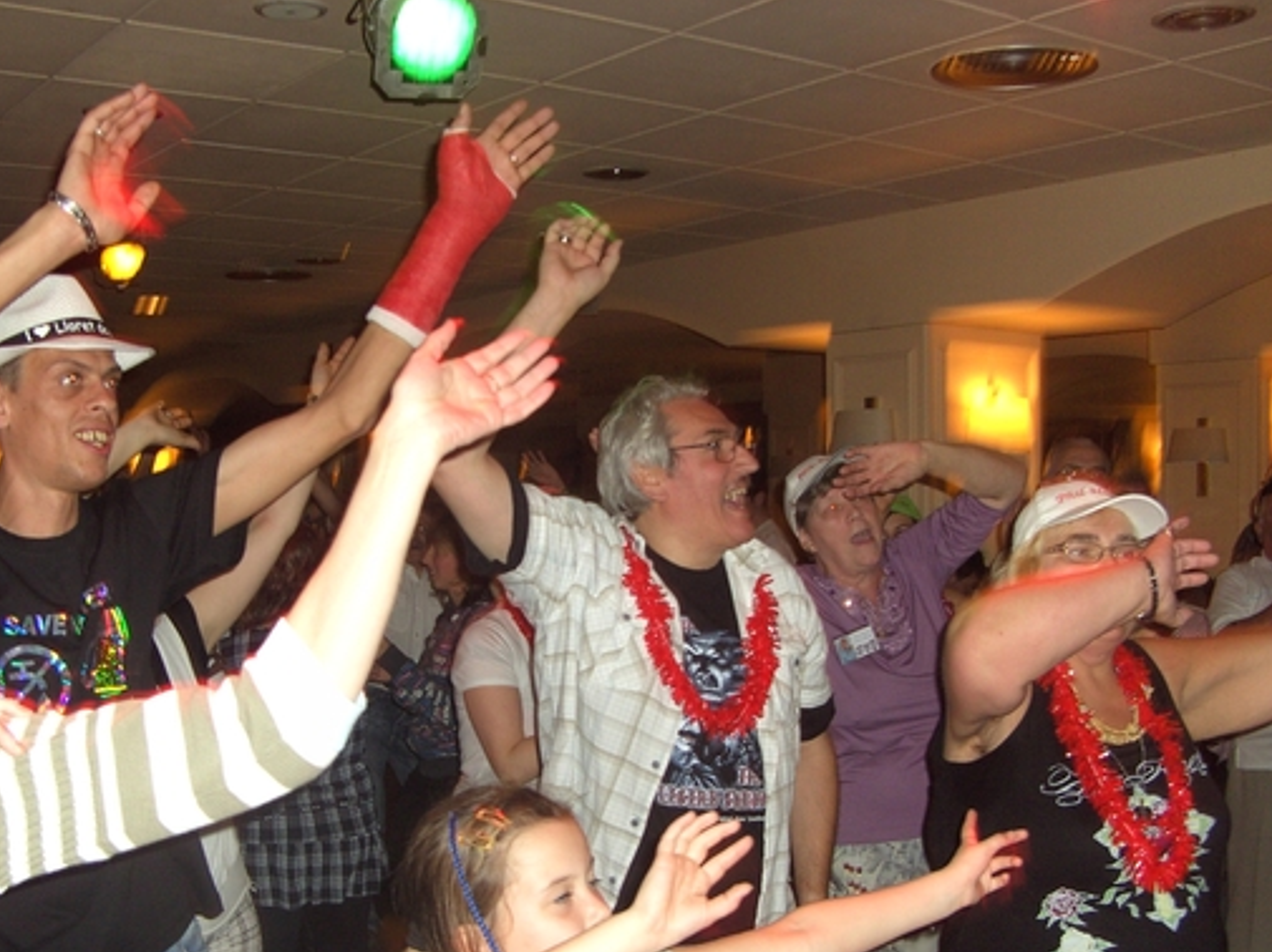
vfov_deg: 32.8
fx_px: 1616
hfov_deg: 42.9
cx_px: 559
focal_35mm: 44
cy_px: 557
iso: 100
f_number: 2.8
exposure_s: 1/50
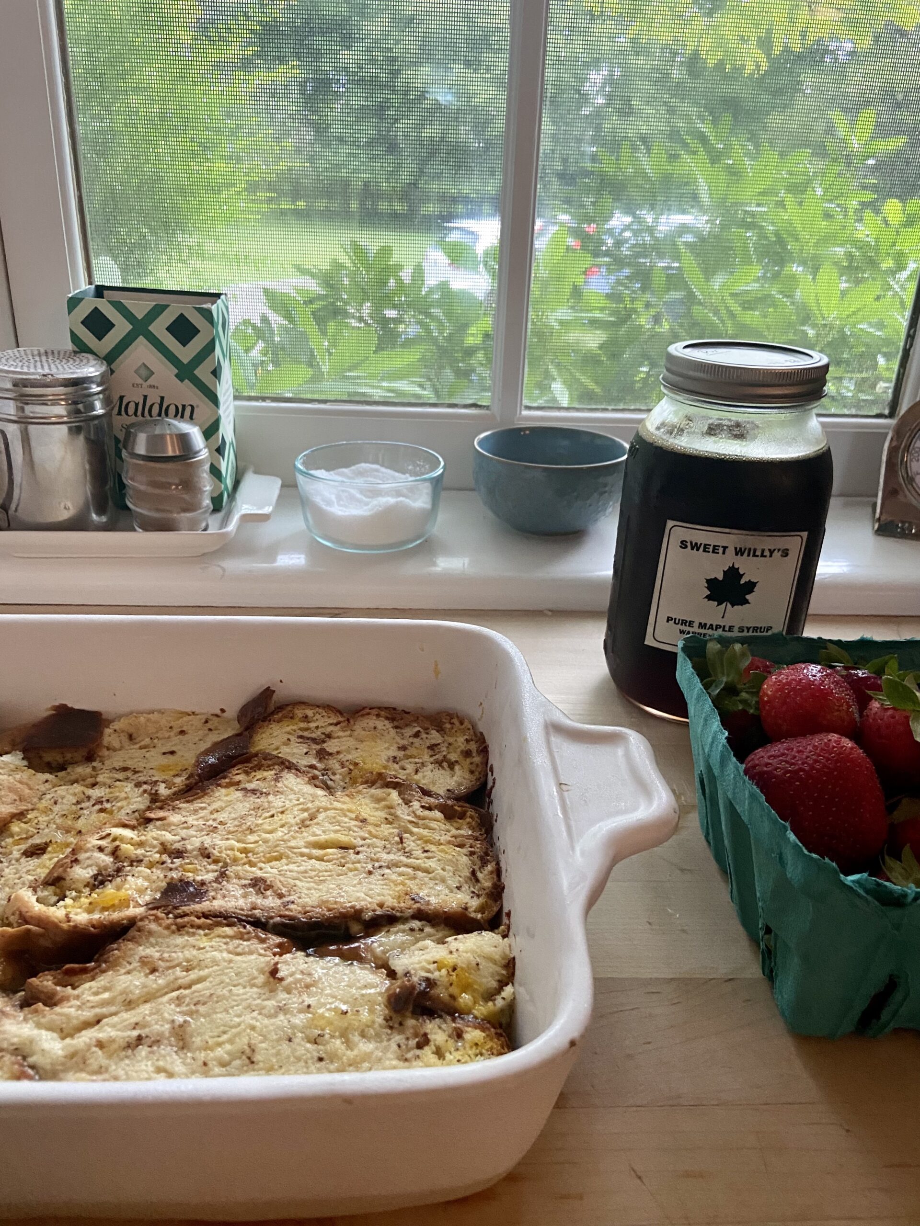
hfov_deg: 53.1
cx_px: 460
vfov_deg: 67.3
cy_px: 613
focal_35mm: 26
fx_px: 921
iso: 320
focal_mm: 4.25
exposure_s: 1/60
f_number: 1.8
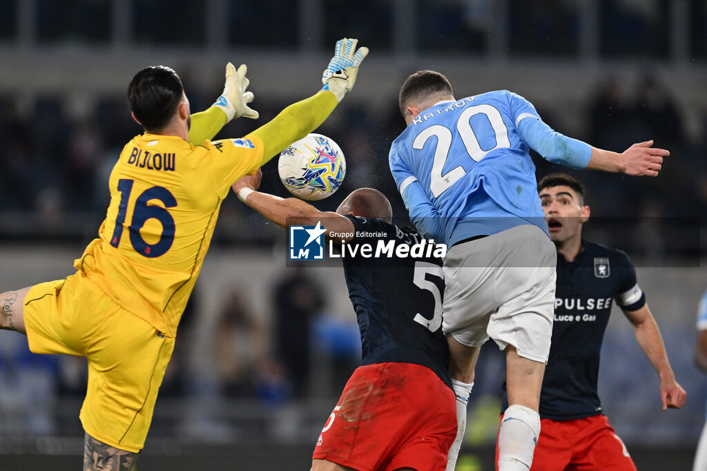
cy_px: 236
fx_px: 7853
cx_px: 354
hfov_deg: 5.2
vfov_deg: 3.4
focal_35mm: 400
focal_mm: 400
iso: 1600
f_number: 3.2
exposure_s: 1/2000
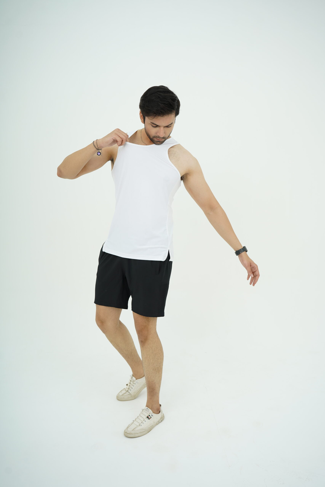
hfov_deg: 37.9
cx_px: 162
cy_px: 244
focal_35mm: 35
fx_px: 474
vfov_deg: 54.4
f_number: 5
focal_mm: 35
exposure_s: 1/160
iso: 200
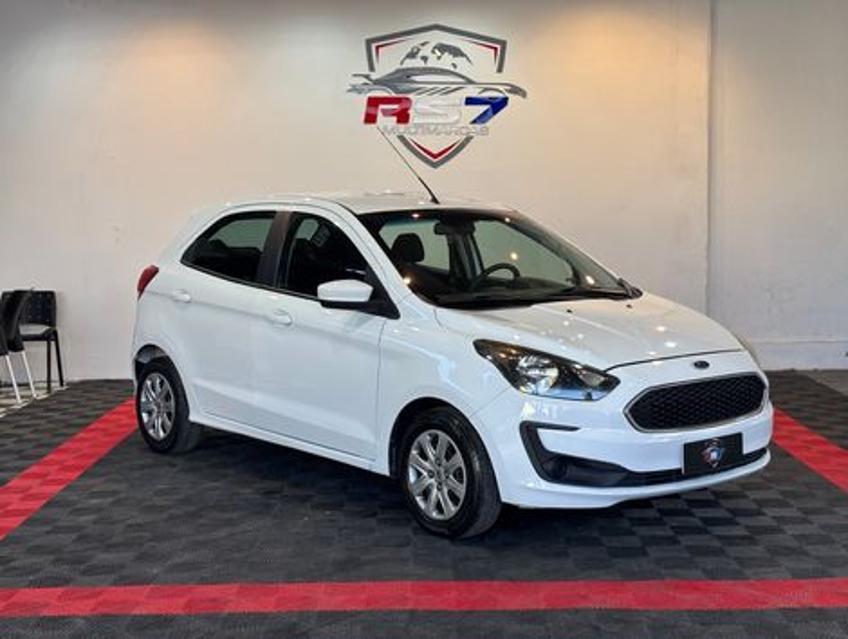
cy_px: 320
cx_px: 424
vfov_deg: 28.1
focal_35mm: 52
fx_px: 1276
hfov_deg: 36.8
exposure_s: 1/166
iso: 32
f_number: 1.6
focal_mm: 5.96
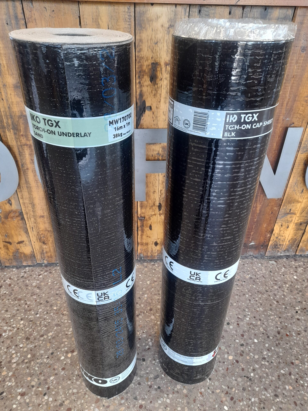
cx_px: 154
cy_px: 206
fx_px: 297
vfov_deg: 69.4
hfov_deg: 54.9
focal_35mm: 25
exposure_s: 1/50
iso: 200
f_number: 2
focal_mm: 4.6
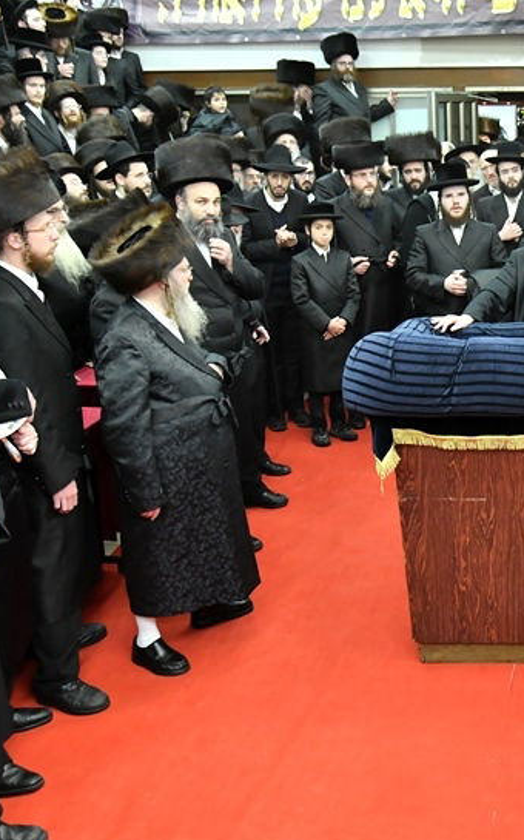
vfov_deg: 43.3
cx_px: 550
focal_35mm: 46
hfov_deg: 26.2
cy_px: 341
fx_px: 1052
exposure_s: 1/250
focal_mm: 24
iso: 3200
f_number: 5
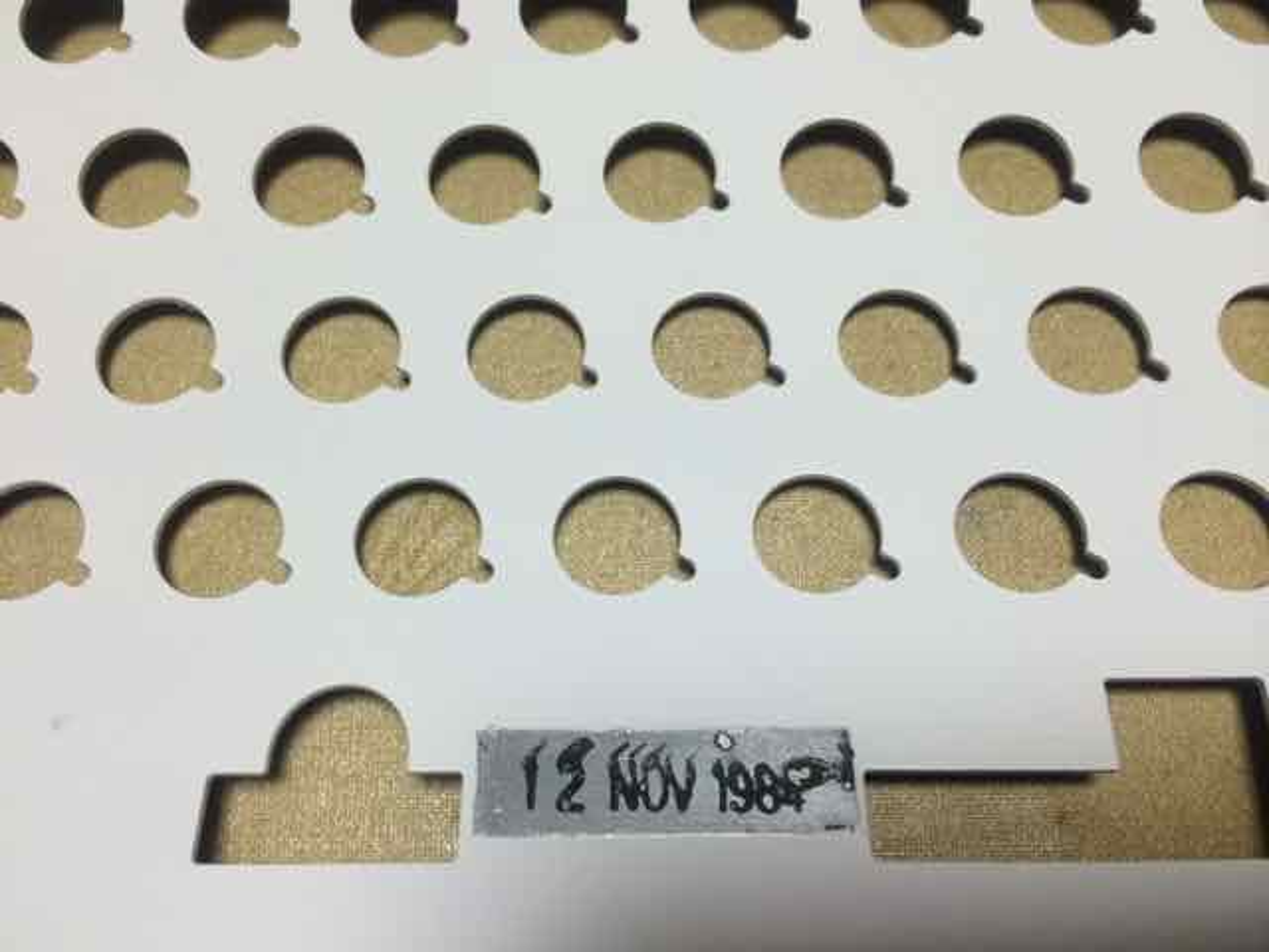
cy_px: 476
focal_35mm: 30
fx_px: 1100
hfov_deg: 60.0
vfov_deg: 46.8
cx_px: 634
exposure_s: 1/33
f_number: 2.2
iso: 50
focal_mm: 4.12
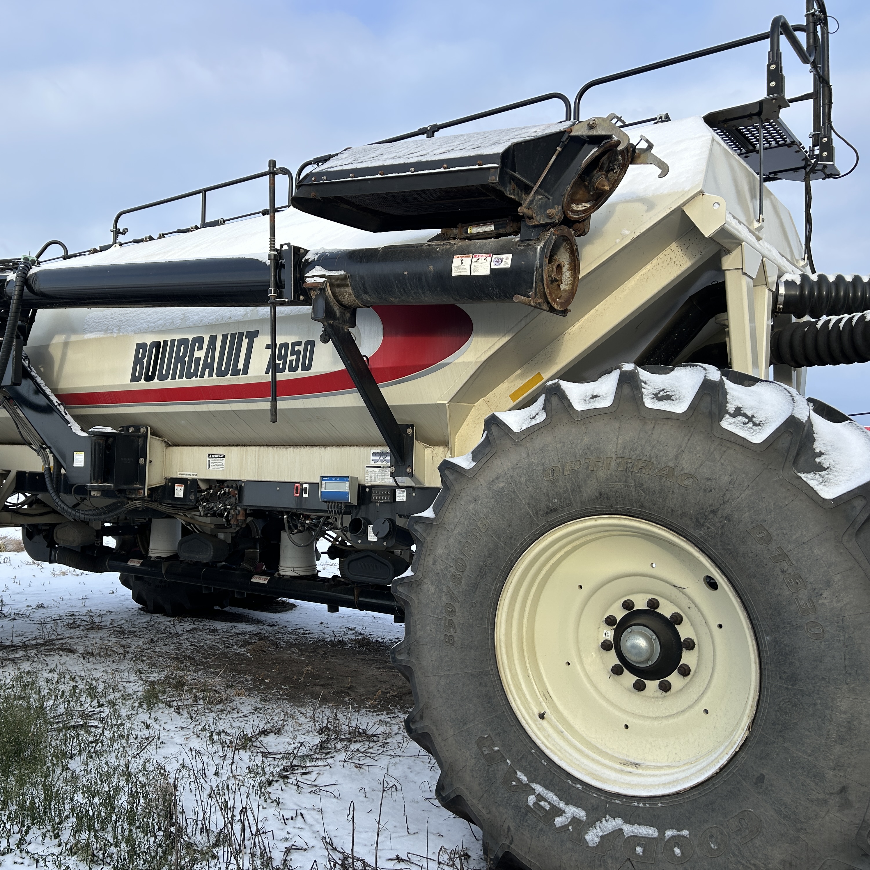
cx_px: 330
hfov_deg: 52.0
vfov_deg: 52.5
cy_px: 431
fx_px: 881
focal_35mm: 31
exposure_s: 1/1468
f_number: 1.5
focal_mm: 5.7
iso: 50
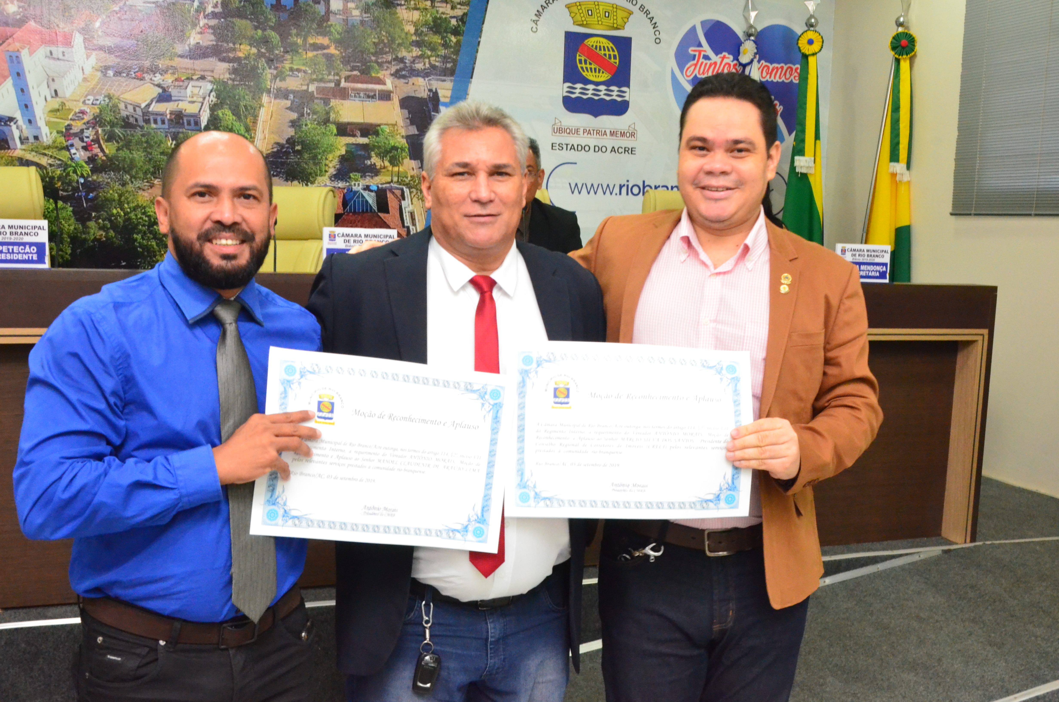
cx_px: 530
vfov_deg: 35.3
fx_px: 1101
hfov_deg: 51.4
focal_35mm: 38
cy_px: 351
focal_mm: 25
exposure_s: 1/40
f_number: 11
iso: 5000
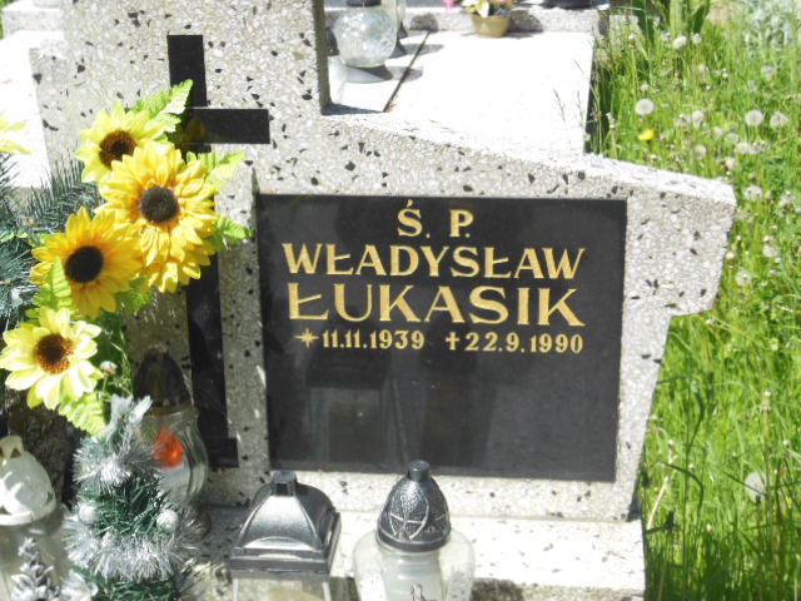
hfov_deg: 29.4
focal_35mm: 66
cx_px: 400
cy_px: 300
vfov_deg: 22.3
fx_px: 1527
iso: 125
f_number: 4.3
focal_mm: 11.7
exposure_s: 1/500
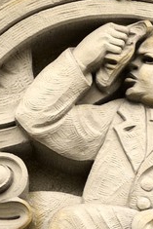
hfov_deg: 1.0
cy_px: -324
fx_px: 8657
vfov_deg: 1.5
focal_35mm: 1360
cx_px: -316
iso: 400
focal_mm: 200
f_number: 8
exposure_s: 1/200
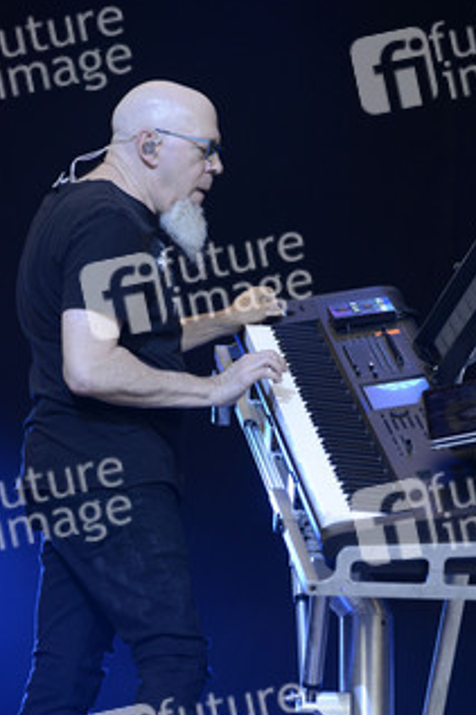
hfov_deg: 7.3
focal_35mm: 189
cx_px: 262
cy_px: 399
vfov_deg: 10.9
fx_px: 3752
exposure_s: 1/640
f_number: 4.5
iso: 1000
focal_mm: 150
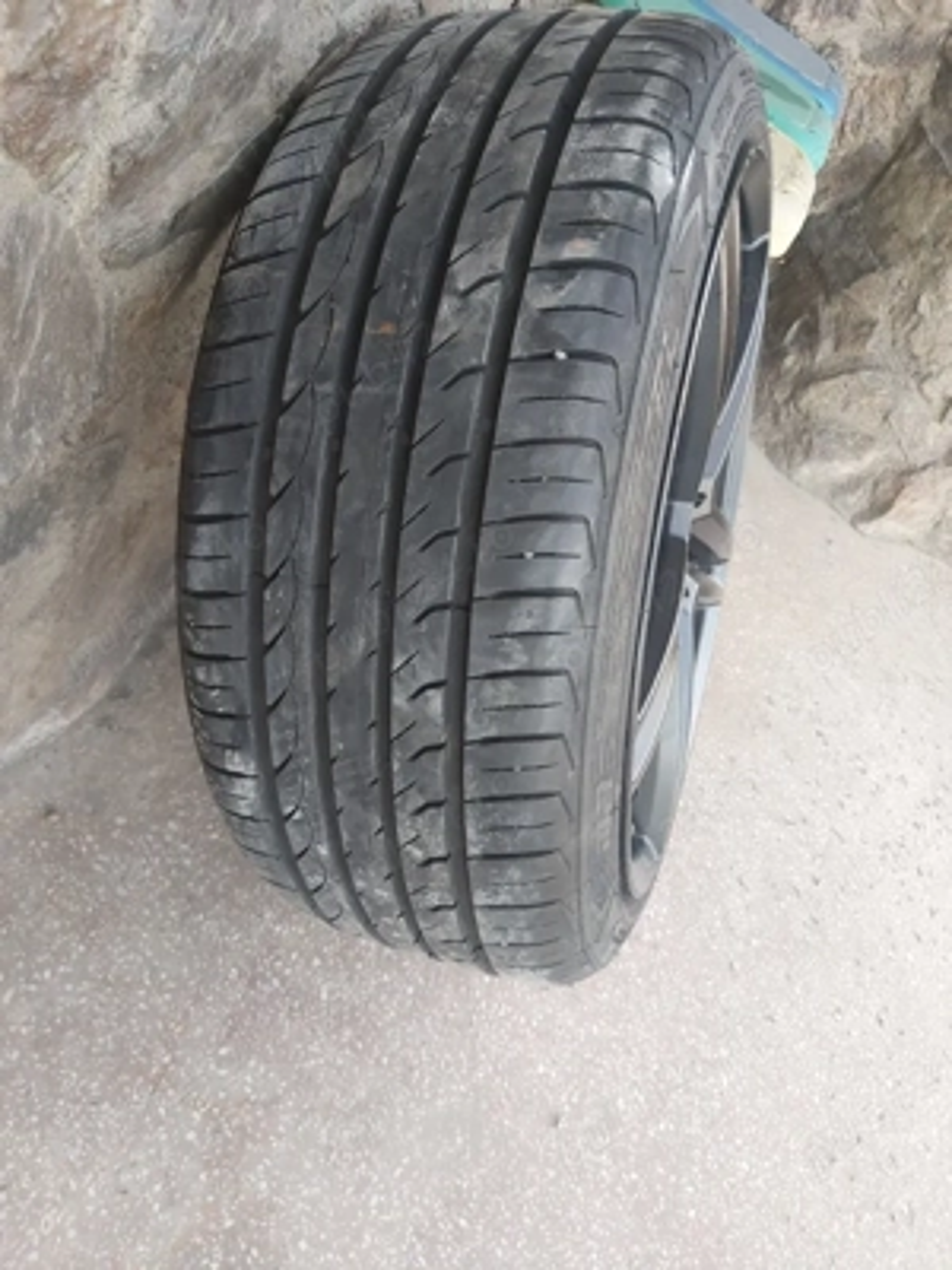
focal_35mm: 26
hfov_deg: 53.1
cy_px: 635
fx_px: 953
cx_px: 476
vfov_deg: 67.3
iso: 80
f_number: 1.7
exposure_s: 1/100
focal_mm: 3.92
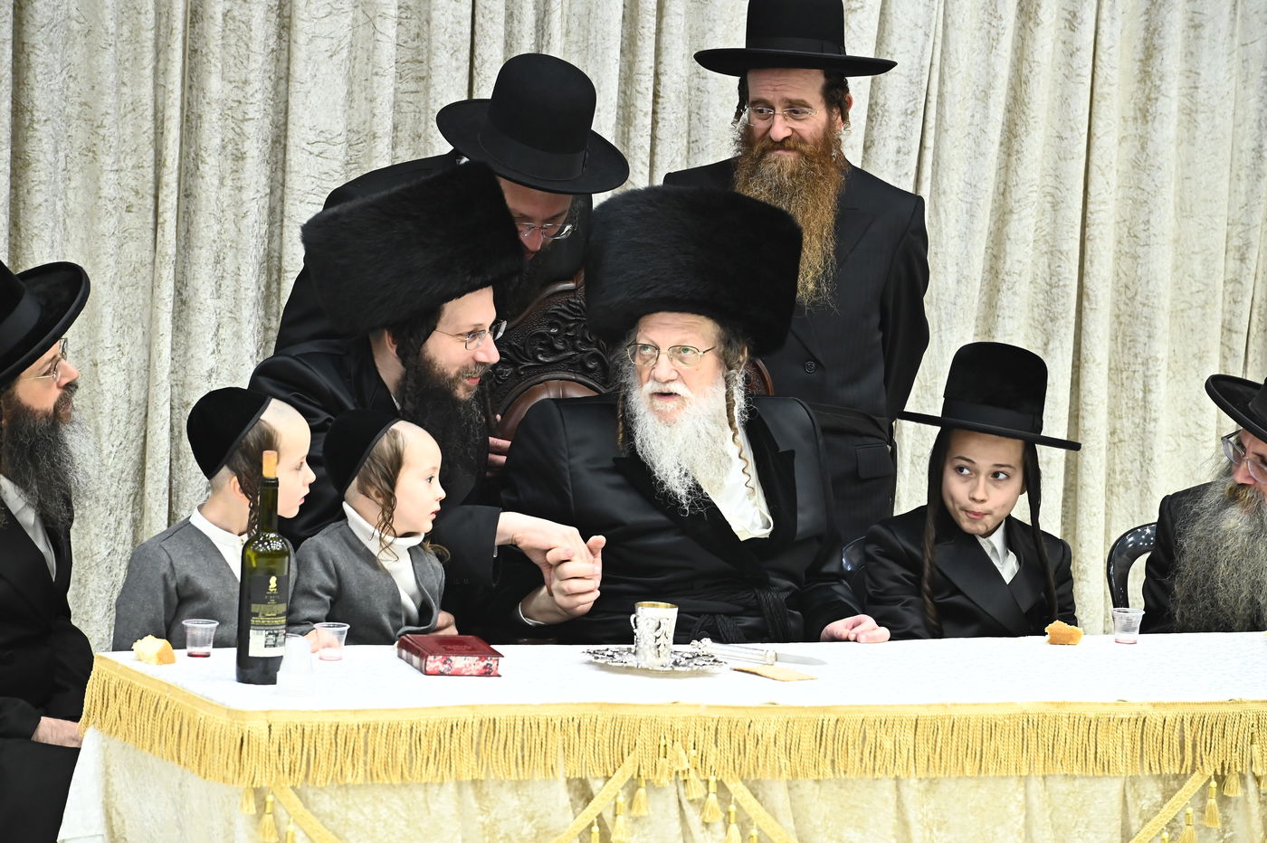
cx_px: 634
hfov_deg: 10.3
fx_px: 7035
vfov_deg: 6.9
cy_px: 422
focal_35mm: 200
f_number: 8
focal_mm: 200
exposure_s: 1/200
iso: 3200
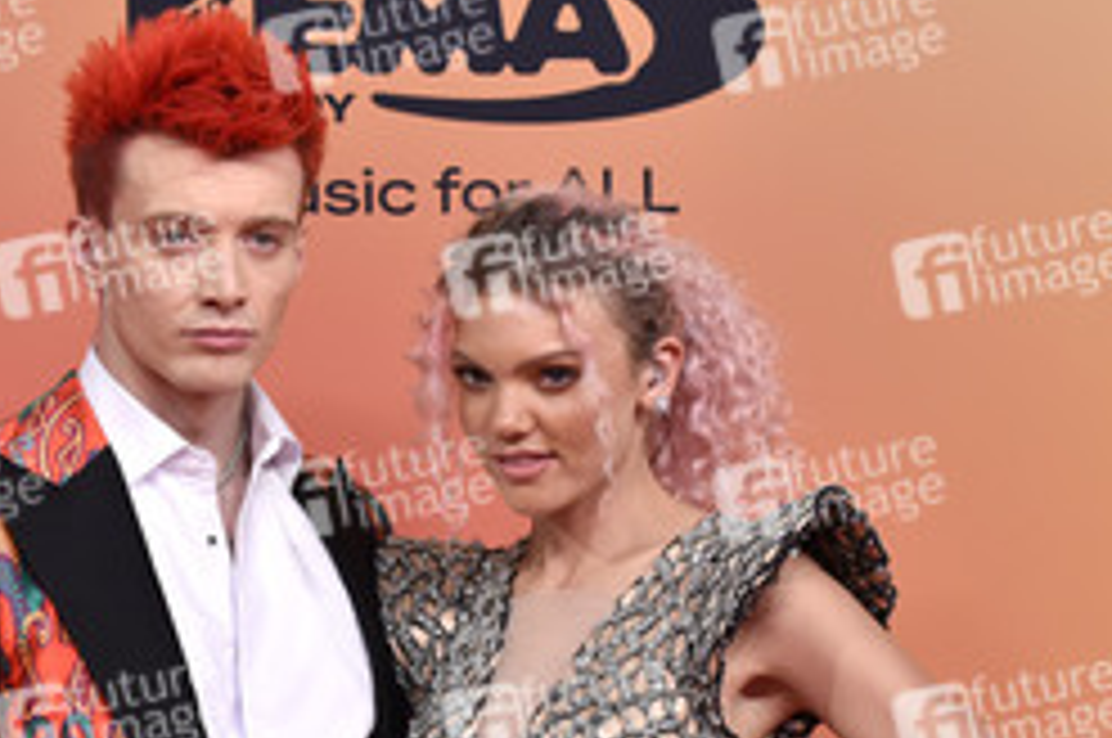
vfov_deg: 6.8
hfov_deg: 10.2
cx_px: 439
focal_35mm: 201
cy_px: 603
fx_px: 6200
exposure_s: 1/160
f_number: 5.6
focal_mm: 110
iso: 2000
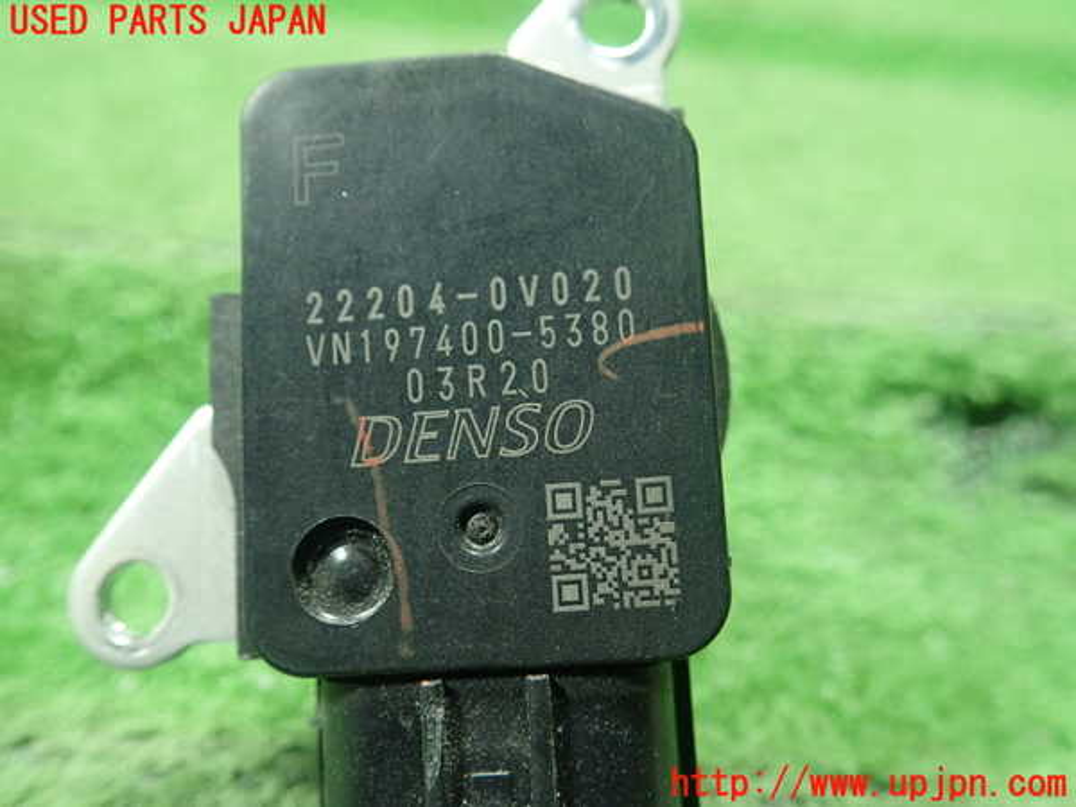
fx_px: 933
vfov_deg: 46.8
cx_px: 538
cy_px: 404
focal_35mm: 30
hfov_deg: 60.0
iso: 800
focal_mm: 5.5
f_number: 2.3
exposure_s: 1/100
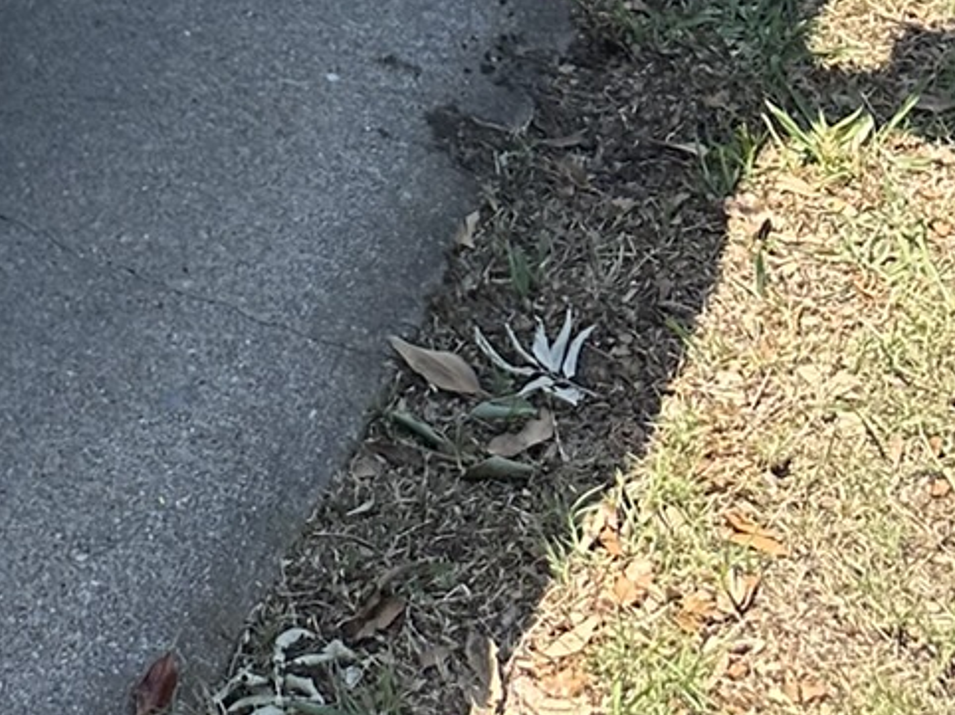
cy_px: -1289
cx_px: -412
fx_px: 2813
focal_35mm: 102
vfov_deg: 10.8
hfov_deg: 17.6
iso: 80
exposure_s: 1/1227
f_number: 1.78
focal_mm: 6.86
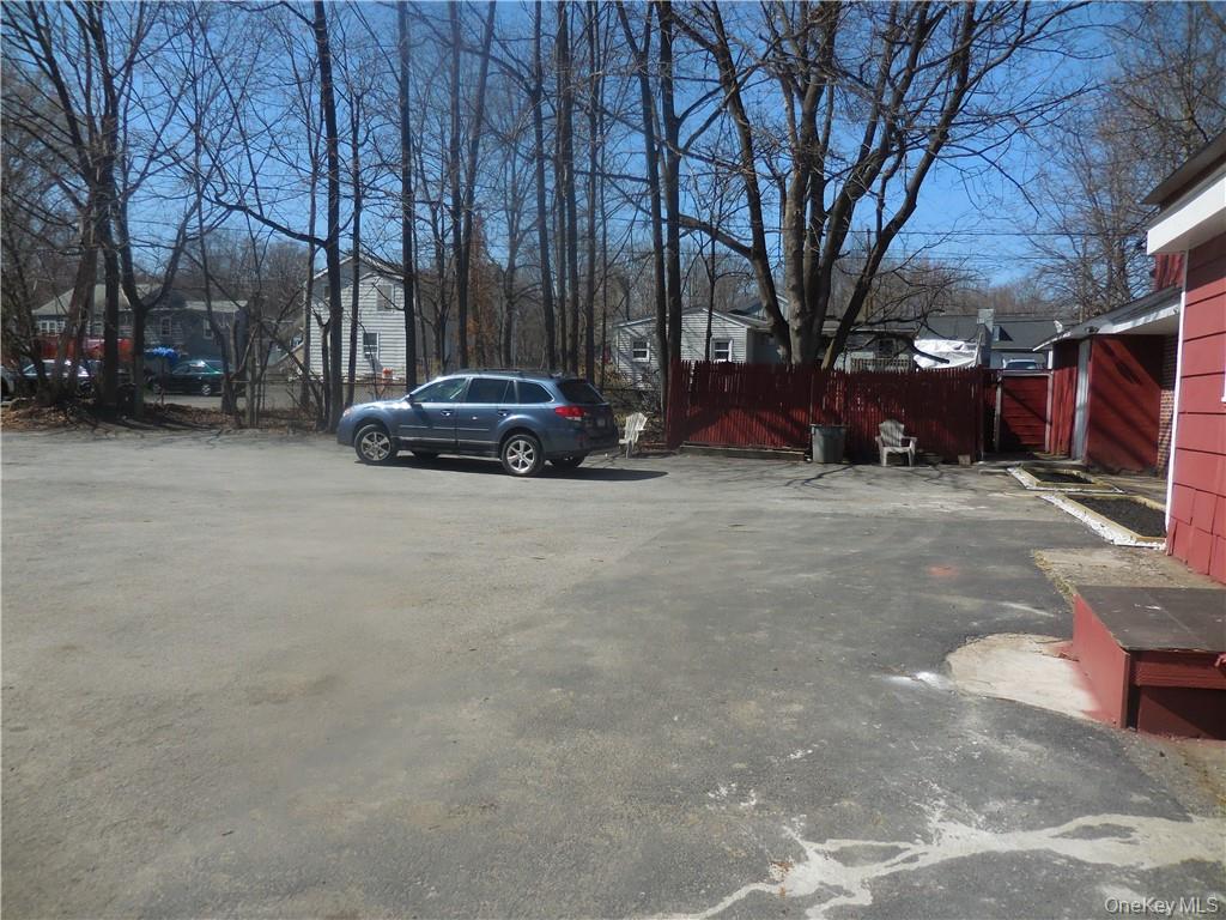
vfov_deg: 54.9
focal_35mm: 25
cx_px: 613
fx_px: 885
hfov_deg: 69.4
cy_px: 460
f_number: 6.6
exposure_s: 1/500
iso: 125
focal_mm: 4.5
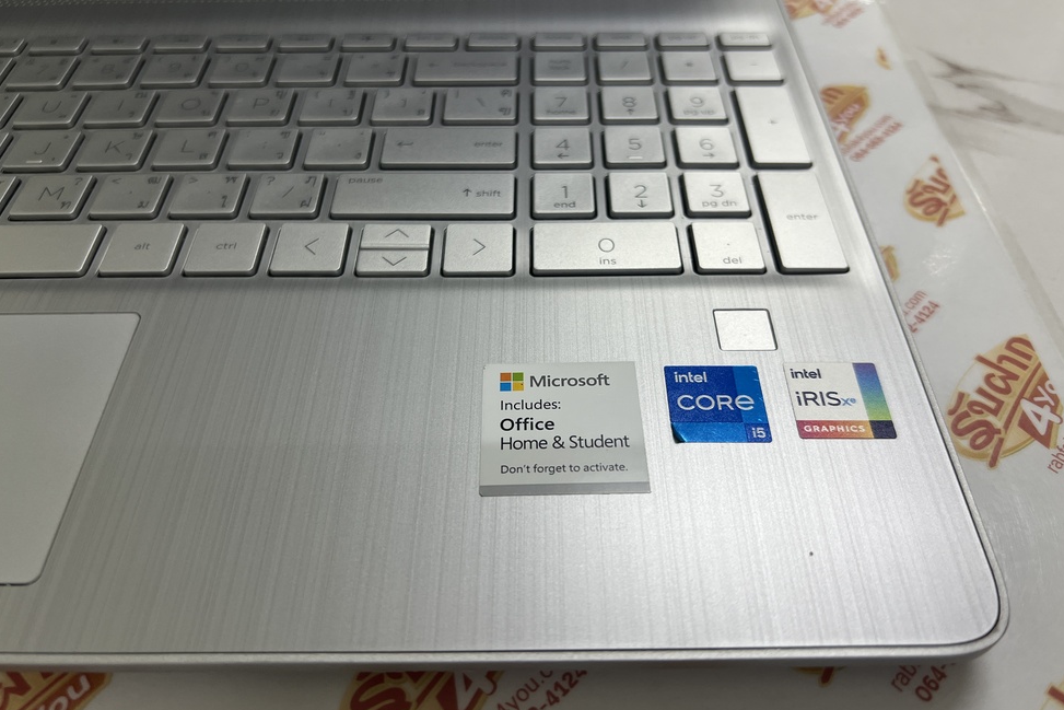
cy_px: 344
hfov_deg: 65.5
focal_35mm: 28
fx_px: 828
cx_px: 545
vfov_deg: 46.4
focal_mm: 5.7
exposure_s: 1/100
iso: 125
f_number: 1.5
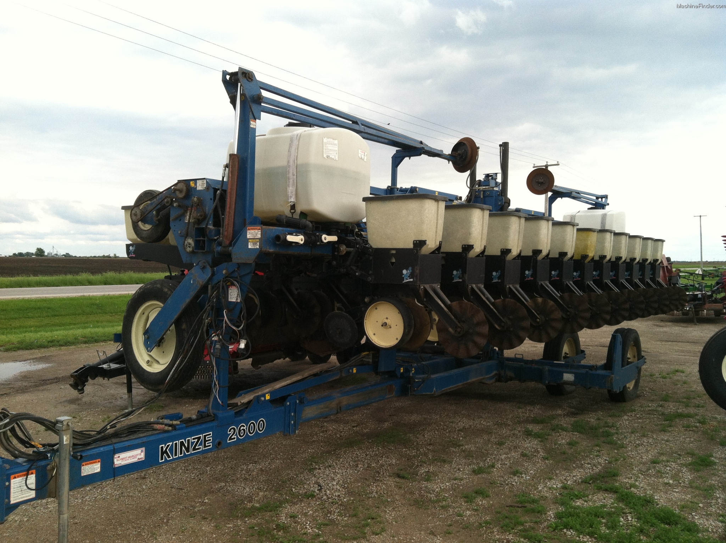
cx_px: 363
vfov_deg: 40.6
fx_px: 733
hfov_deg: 52.7
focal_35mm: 35
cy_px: 272
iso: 80
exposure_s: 1/429
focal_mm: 3.85
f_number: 2.8
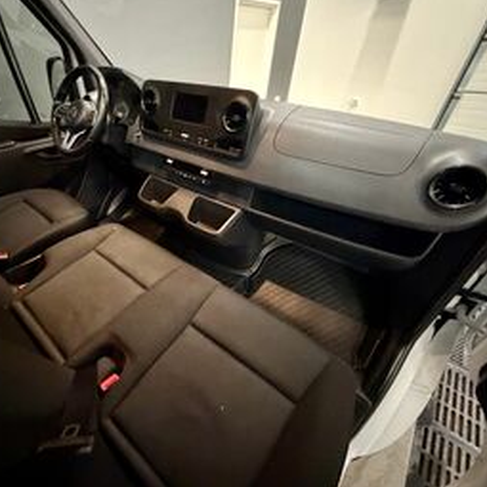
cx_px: 183
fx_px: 271
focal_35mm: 17
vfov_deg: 84.0
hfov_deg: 82.4
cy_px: 240
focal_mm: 2.22
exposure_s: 1/25
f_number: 2.2
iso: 1600
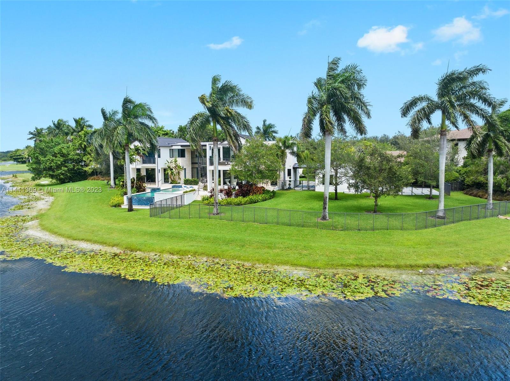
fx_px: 353
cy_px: 190
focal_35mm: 24
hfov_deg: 71.6
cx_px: 255
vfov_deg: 56.7
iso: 160
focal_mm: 12.29
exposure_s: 1/1000
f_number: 2.8
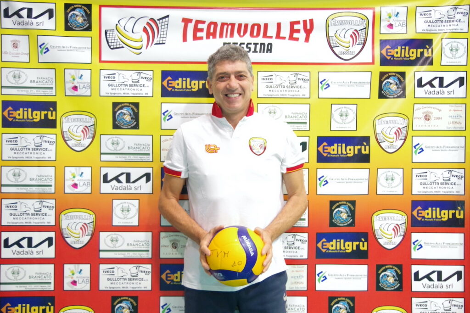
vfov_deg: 31.9
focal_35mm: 42
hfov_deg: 46.4
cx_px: 235
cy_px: 156
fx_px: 548
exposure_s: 1/50
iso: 3200
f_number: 2.8
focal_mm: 28.13
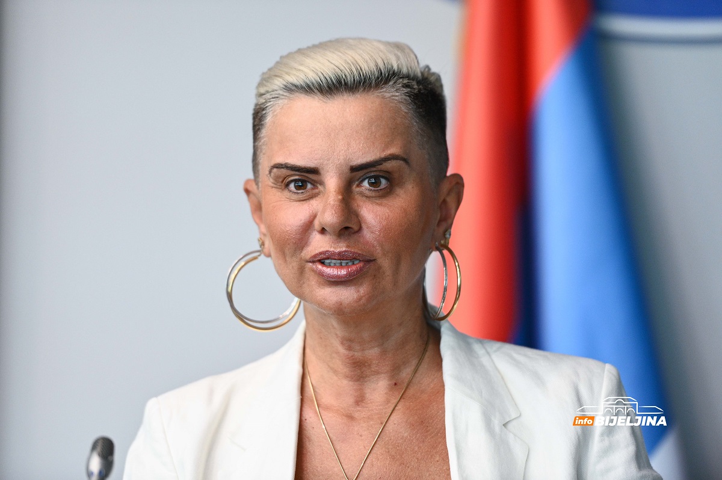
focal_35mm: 200
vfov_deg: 6.9
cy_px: 240
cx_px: 361
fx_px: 4008
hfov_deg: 10.3
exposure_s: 1/125
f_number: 2.8
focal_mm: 200
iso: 1600
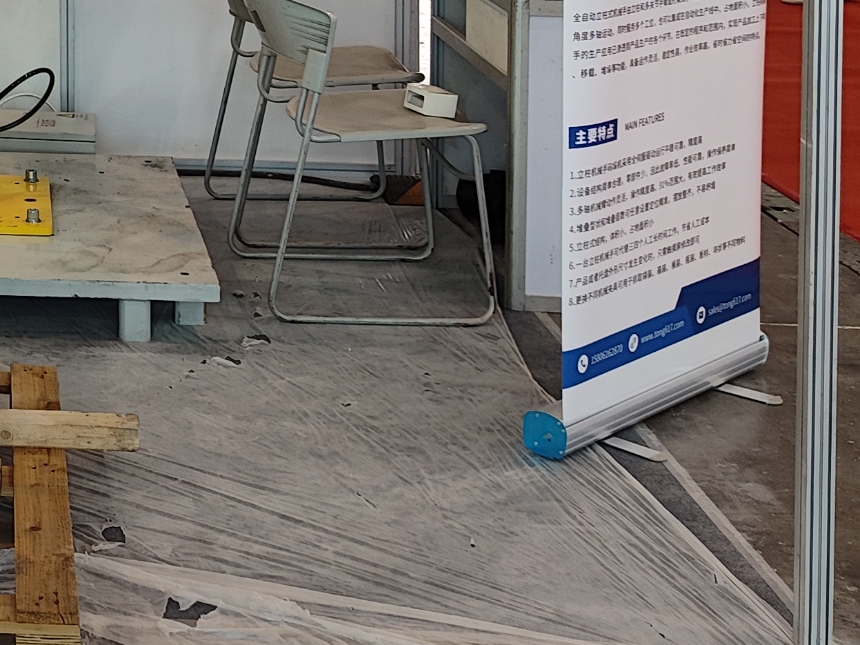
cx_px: -243
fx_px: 1913
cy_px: -205
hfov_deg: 22.7
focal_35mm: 77
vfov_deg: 17.8
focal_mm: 5.26
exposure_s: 1/100
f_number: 1.65
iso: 370
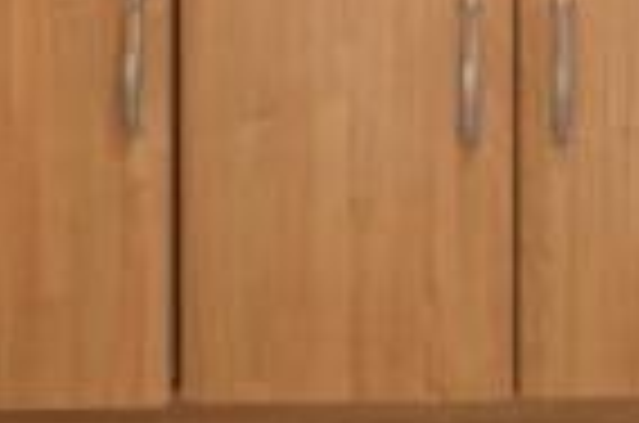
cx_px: 556
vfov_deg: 14.8
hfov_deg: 26.6
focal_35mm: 74
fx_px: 1311
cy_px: -439
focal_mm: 16
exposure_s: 1/50
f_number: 6.3
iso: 400
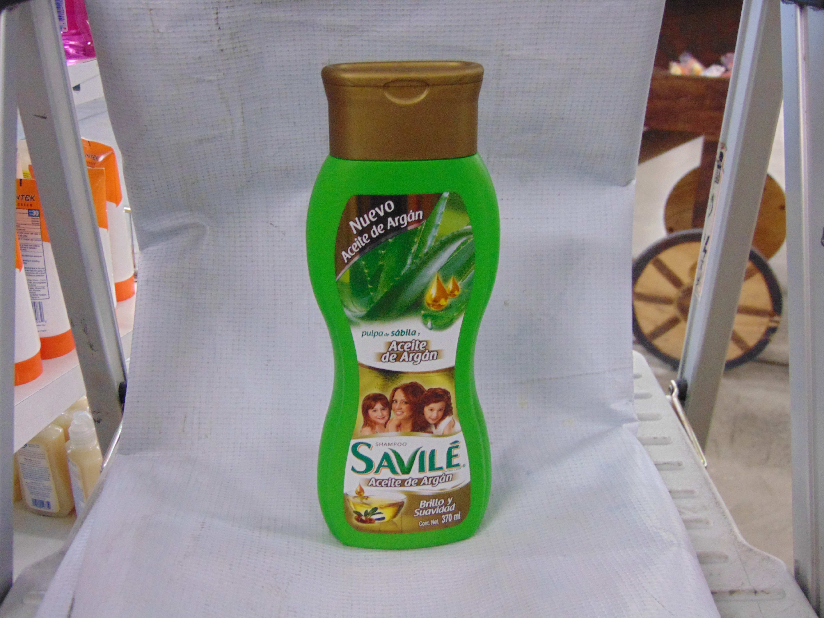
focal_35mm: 39
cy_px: 309
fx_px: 928
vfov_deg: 36.8
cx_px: 412
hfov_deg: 47.9
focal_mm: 6.9
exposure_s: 1/30
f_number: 3.3
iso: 400
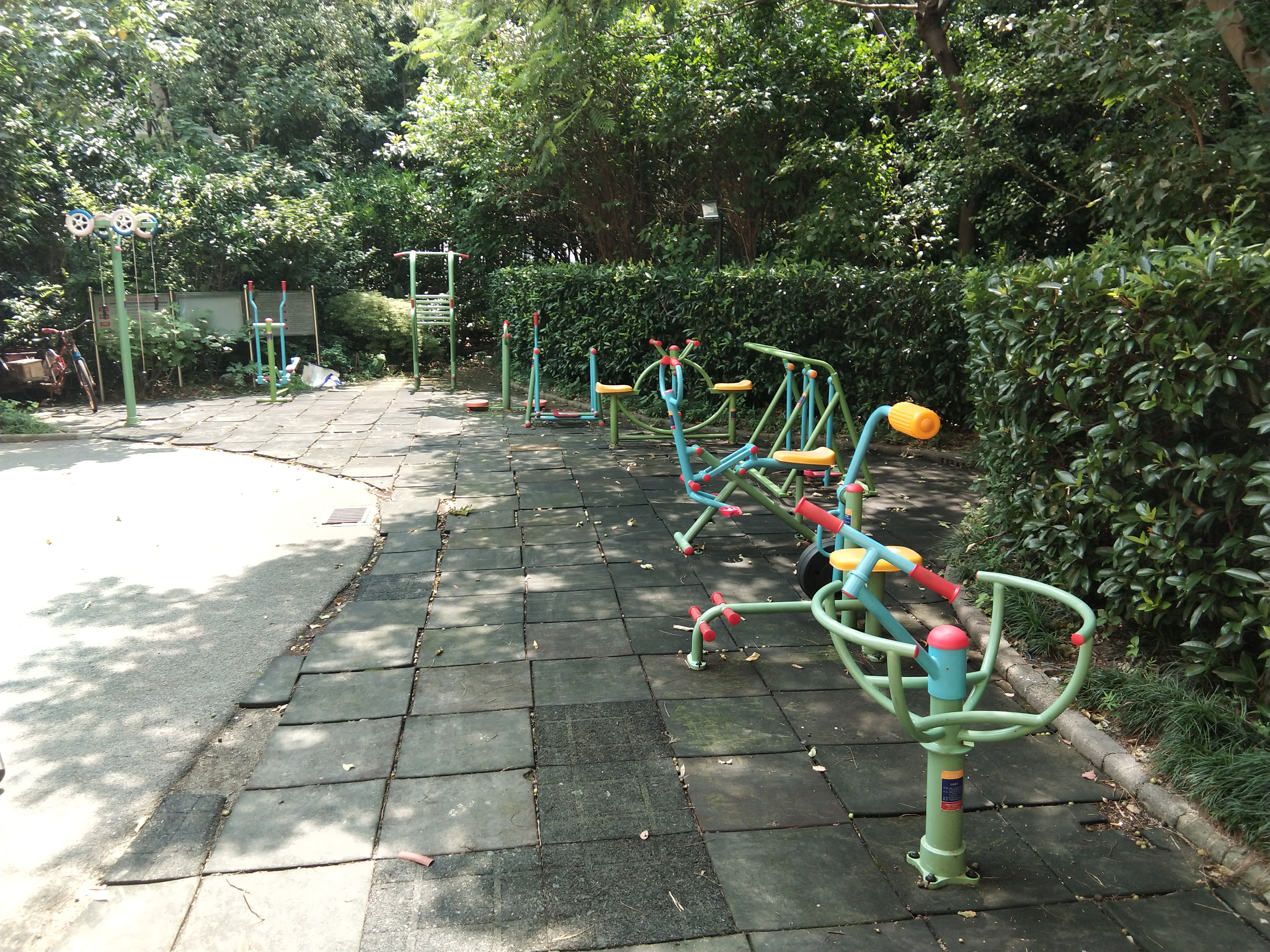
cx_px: 635
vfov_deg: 45.4
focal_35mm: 31
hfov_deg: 58.4
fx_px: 1137
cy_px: 476
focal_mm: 3.69
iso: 50
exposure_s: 1/140
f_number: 2.2
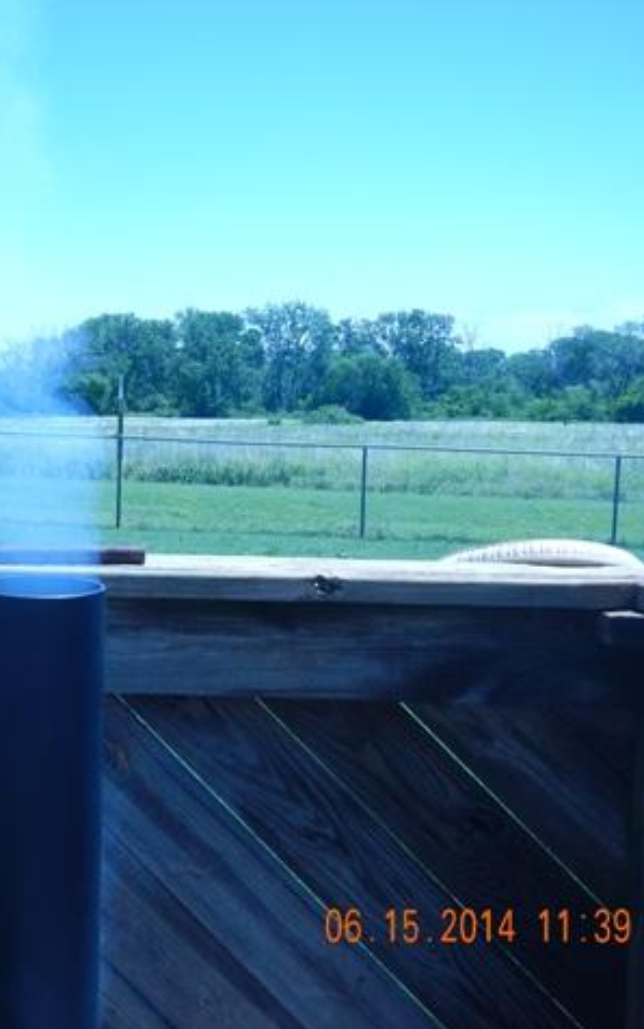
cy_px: 514
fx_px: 1318
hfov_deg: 26.5
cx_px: 58
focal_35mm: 47
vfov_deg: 42.6
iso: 125
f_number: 3.9
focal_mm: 5.9
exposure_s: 1/640
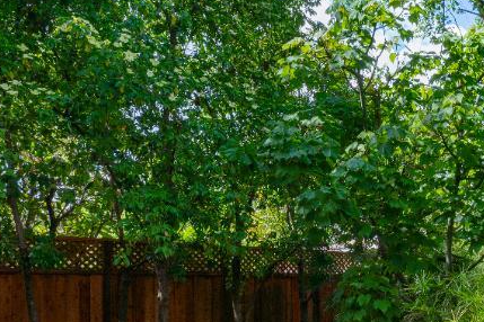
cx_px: 486
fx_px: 565
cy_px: 278
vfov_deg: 30.7
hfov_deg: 40.5
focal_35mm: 42
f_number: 9
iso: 125
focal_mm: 12
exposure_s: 1/50
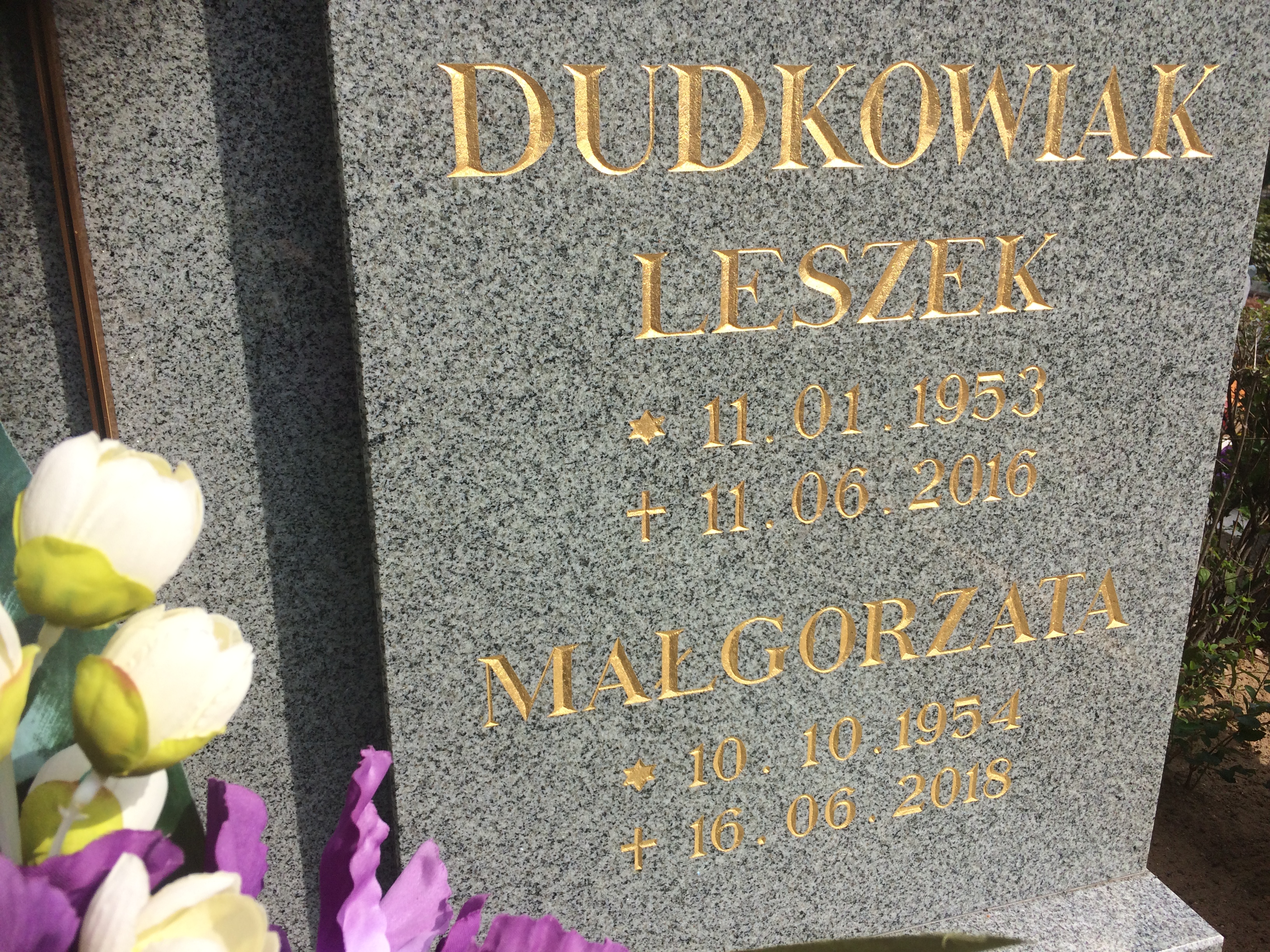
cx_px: 635
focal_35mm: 29
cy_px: 476
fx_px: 1064
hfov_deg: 61.7
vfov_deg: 48.2
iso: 32
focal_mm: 4.15
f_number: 2.2
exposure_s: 1/2283
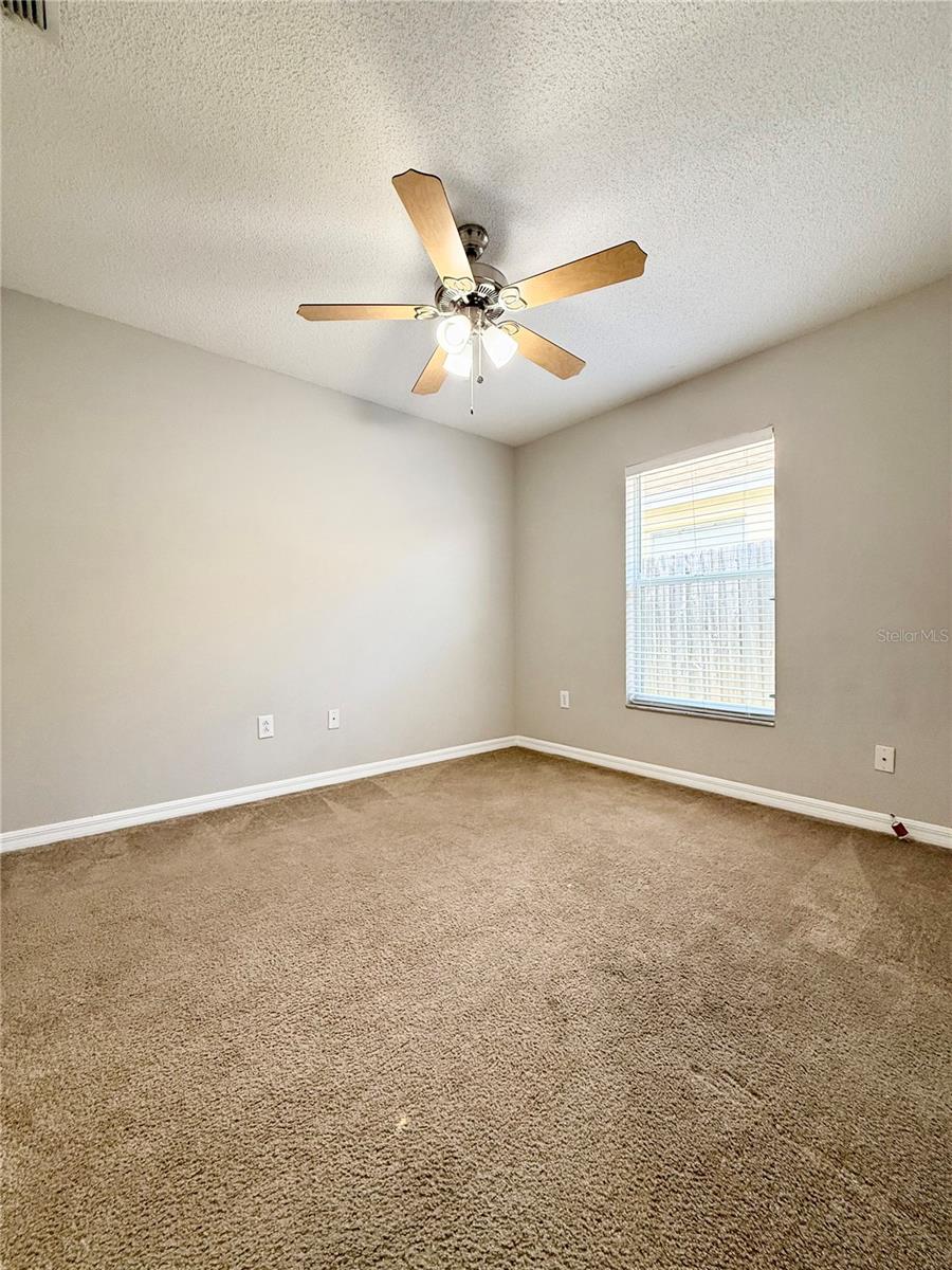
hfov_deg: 85.7
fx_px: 513
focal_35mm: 14
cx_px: 476
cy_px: 635
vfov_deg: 102.1
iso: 160
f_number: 2.2
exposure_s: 1/120
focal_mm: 2.22
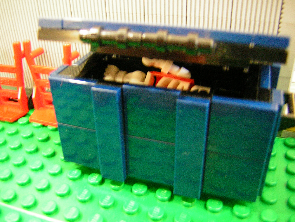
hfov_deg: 51.4
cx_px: 148
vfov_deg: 39.7
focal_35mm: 36
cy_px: 111
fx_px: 307
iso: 200
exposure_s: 1/3.1
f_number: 2.6
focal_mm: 4.7
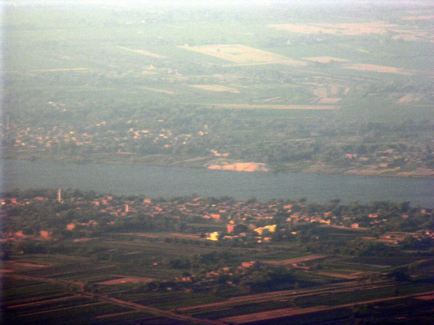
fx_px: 4388
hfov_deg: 5.7
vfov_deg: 4.2
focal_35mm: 350
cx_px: 217
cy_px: 162
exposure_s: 1/60
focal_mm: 89
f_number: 5.2
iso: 50
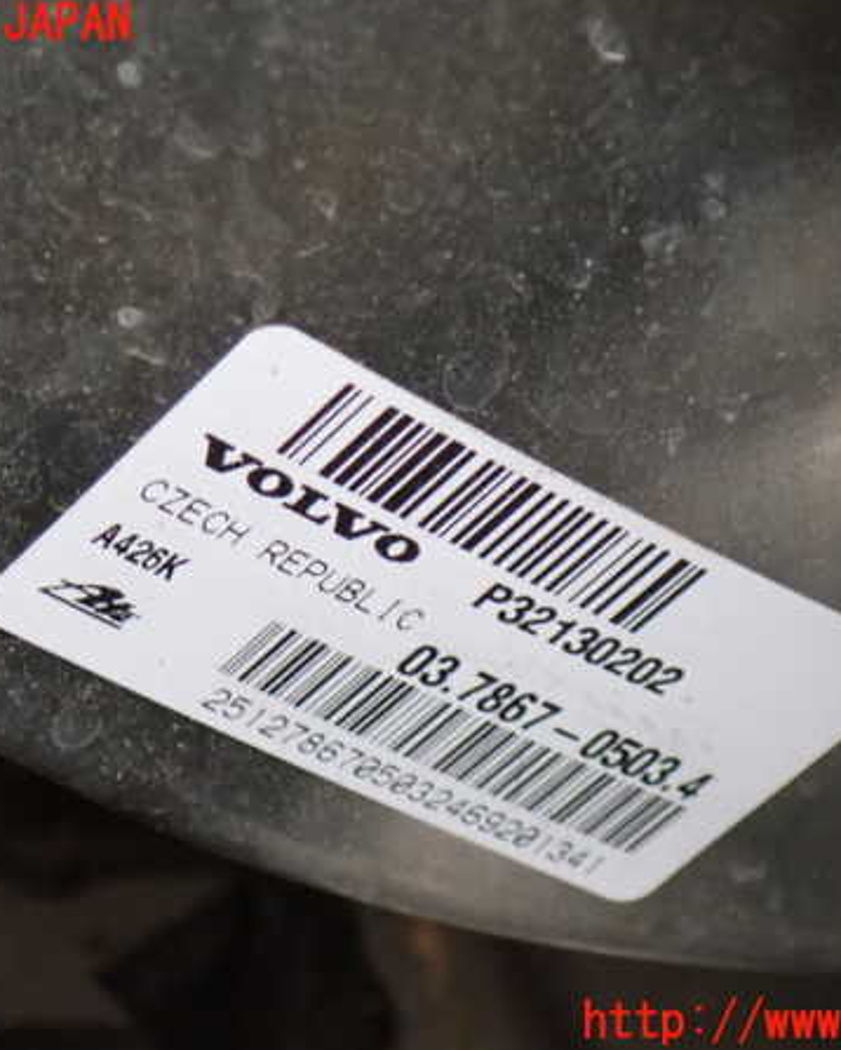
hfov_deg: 11.8
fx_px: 4073
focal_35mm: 131
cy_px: 524
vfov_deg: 14.7
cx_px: 409
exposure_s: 1/25
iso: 1250
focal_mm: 18
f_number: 4.9
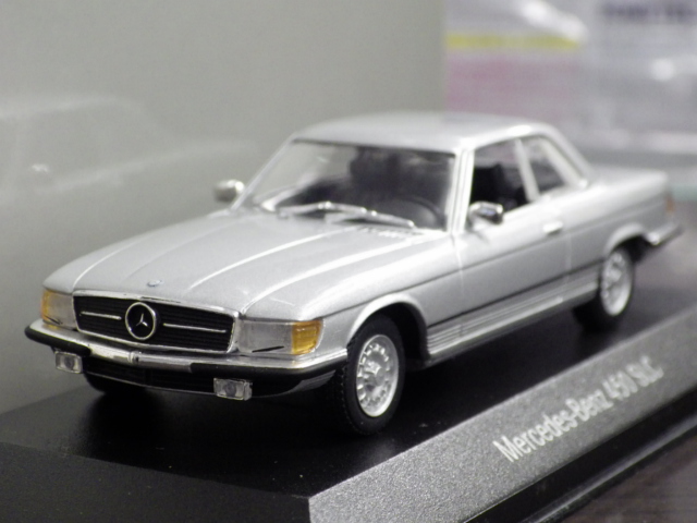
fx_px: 2074
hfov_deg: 19.1
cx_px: 348
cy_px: 262
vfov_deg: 14.4
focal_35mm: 103
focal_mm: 18.4
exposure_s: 1/30
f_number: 4.6
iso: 800
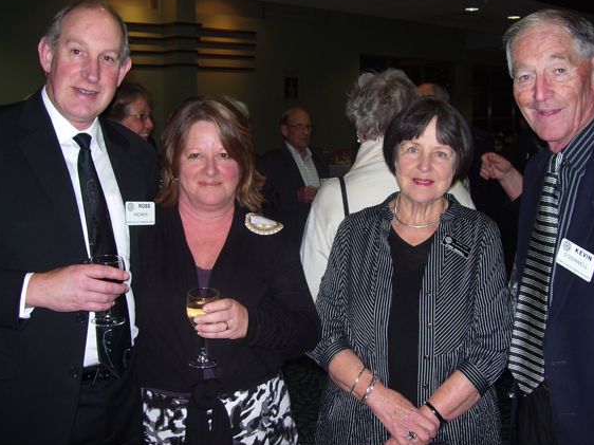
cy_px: 220
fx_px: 703
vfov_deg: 35.1
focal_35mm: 41
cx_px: 333
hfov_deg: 45.7
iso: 80
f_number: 2.7
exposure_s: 1/60
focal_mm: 6
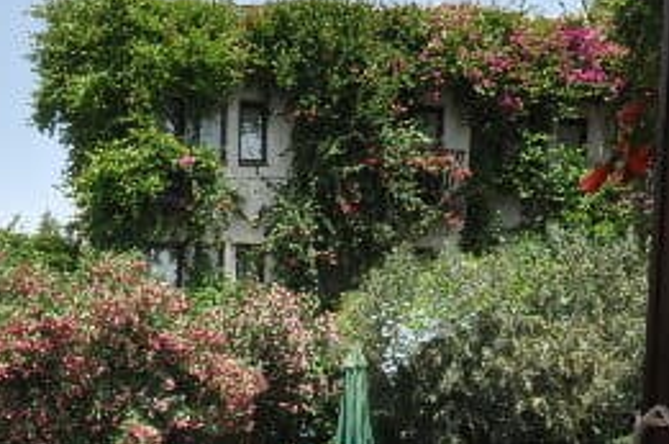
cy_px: 522
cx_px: 72
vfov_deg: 26.2
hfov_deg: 39.8
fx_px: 853
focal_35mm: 46
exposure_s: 1/400
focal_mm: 10
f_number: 10
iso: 400
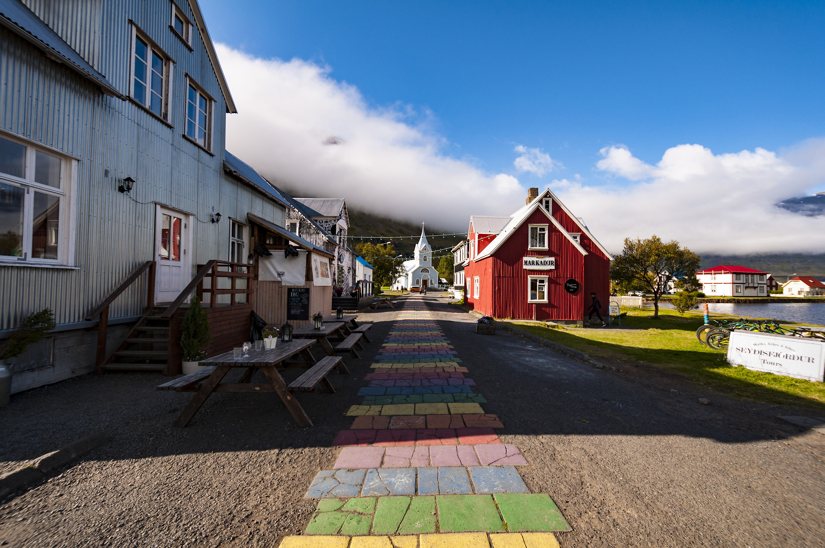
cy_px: 274
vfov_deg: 77.2
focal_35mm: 15
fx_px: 343
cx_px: 412
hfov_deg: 100.5
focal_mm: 10
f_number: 4.5
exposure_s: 1/1000
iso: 200
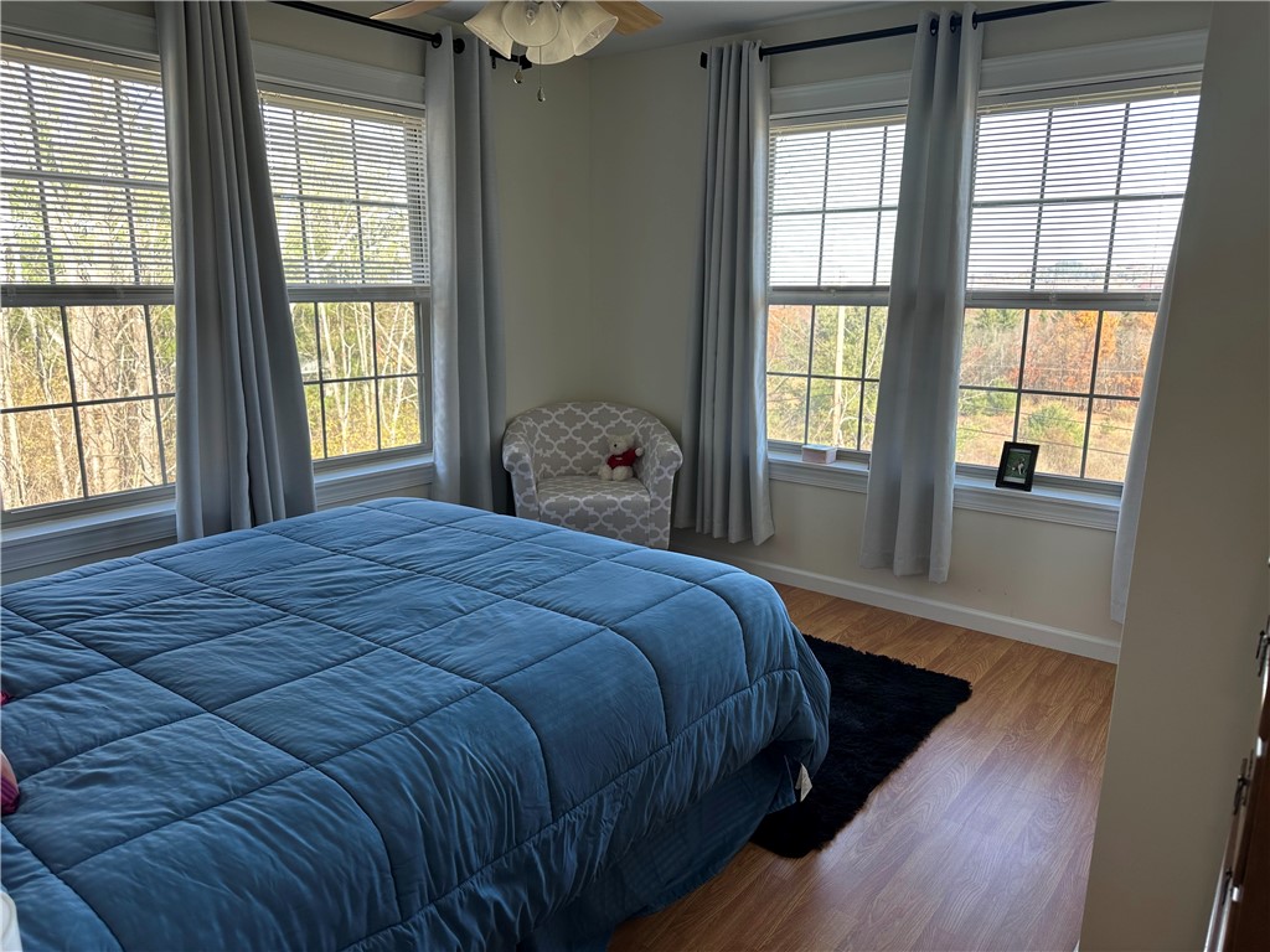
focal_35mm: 24
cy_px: 476
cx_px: 635
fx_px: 881
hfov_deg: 71.6
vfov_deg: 56.8
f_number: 1.78
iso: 64
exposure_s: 1/121
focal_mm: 6.86
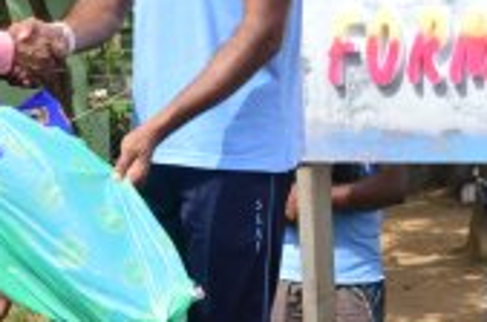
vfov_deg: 11.7
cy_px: 150
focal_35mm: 117
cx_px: 158
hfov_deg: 17.5
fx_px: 1580
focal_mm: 22
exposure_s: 1/125
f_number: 11
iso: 200
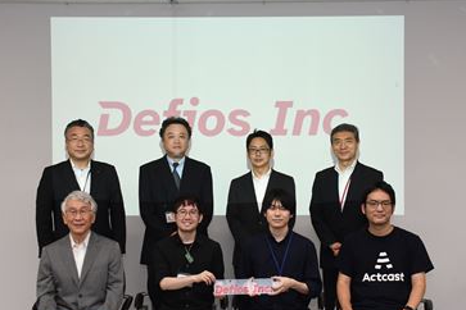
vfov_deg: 21.9
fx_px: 802
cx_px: 254
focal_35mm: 62
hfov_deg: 32.4
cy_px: 188
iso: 1100
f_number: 5.6
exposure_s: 1/250
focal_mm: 30
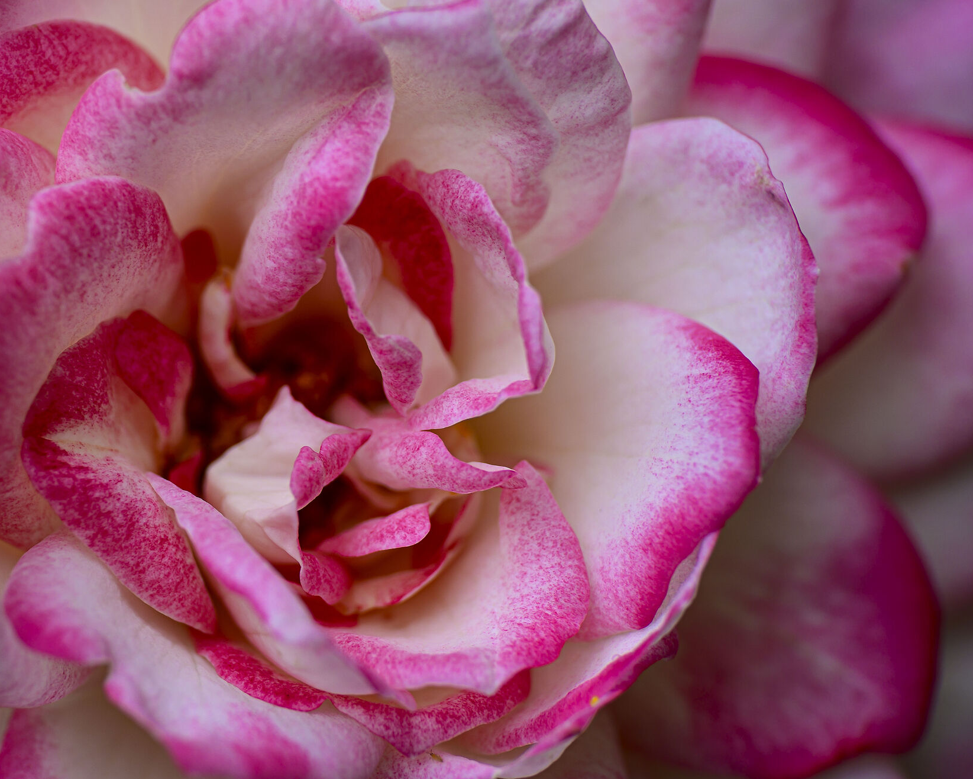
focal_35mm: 274
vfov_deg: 5.6
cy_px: 384
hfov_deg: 7.1
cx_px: 342
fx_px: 7890
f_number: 10
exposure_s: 1/60
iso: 100
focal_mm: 200
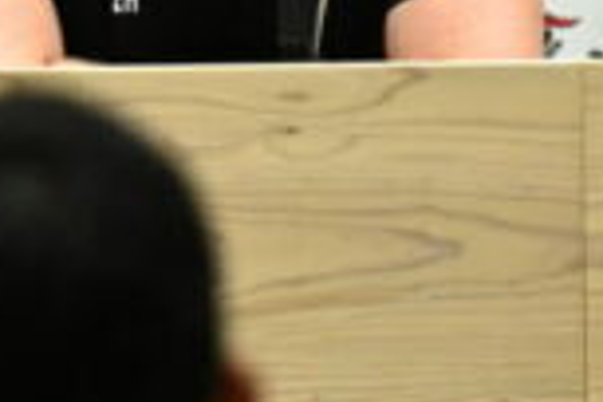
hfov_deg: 2.2
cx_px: -24
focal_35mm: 957
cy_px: -213
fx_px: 16028
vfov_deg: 1.4
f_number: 2.8
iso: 2000
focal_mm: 125
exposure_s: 1/1250
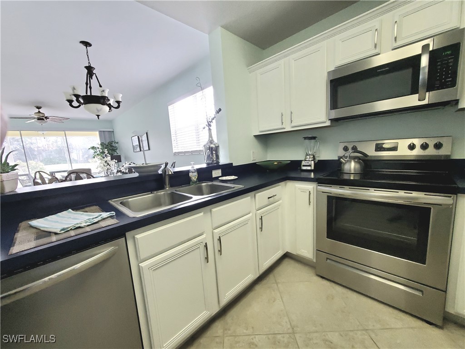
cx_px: 232
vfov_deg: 89.9
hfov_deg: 106.2
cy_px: 174
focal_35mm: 13
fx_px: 175
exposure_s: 1/60.2
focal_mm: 1.8
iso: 400
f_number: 2.2
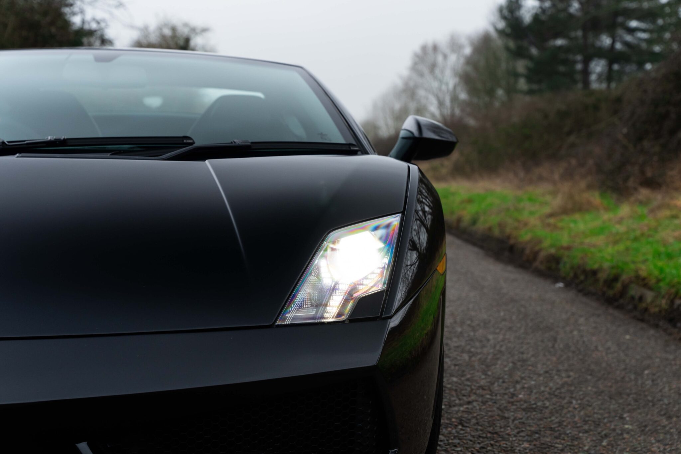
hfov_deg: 34.5
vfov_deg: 23.4
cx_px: 340
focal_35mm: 58
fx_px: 1095
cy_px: 227
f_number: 5
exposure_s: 1/250
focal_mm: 57.9
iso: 800
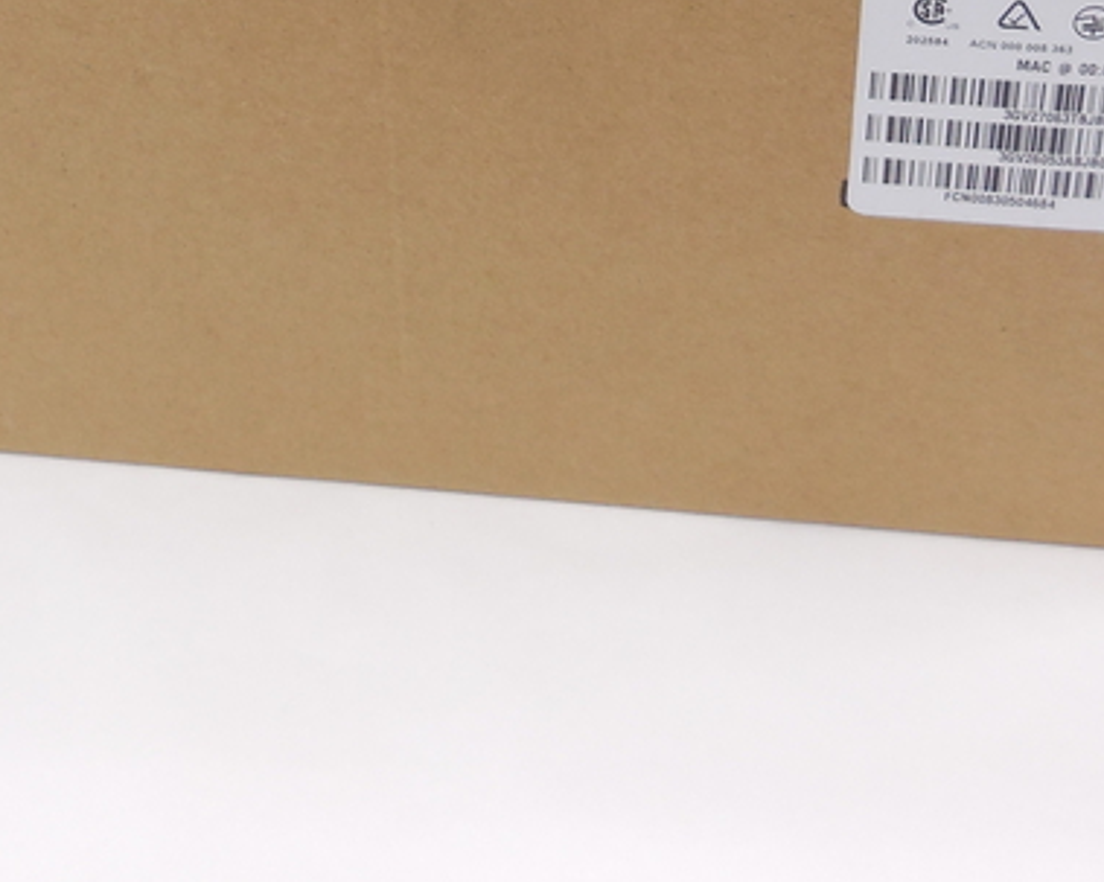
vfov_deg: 21.7
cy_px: -140
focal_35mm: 66
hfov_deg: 28.7
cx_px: 498
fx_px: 2156
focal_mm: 4.5
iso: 125
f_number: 3.1
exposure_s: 1/50
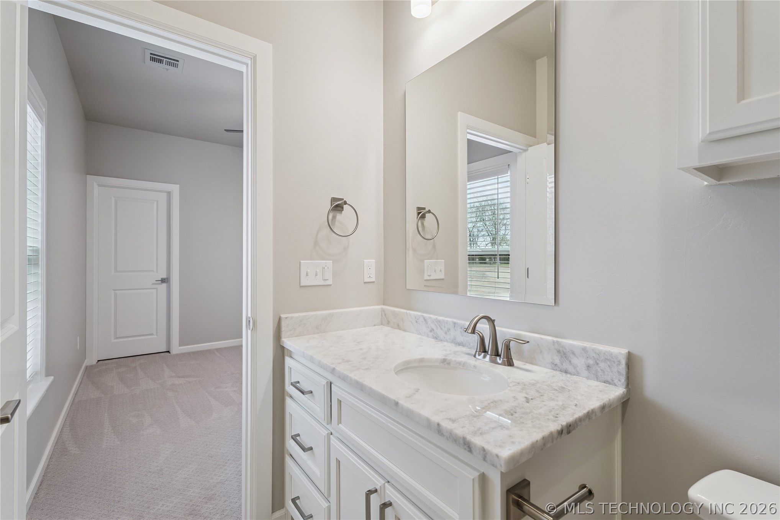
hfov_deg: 96.7
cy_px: 260
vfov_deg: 73.7
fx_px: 347
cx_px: 390
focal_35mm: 16
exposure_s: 1/50
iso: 200
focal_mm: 16
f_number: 5.6
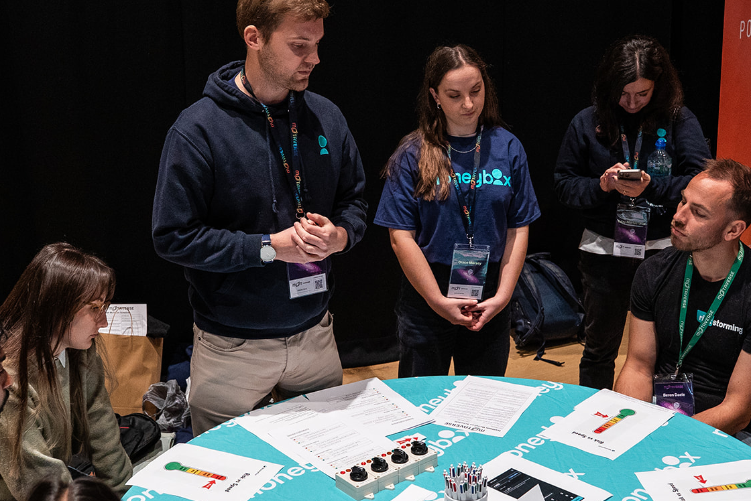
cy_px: 235
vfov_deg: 27.0
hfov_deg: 39.6
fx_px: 1044
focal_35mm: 50
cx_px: 396
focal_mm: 35
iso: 3200
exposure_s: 1/125
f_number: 5
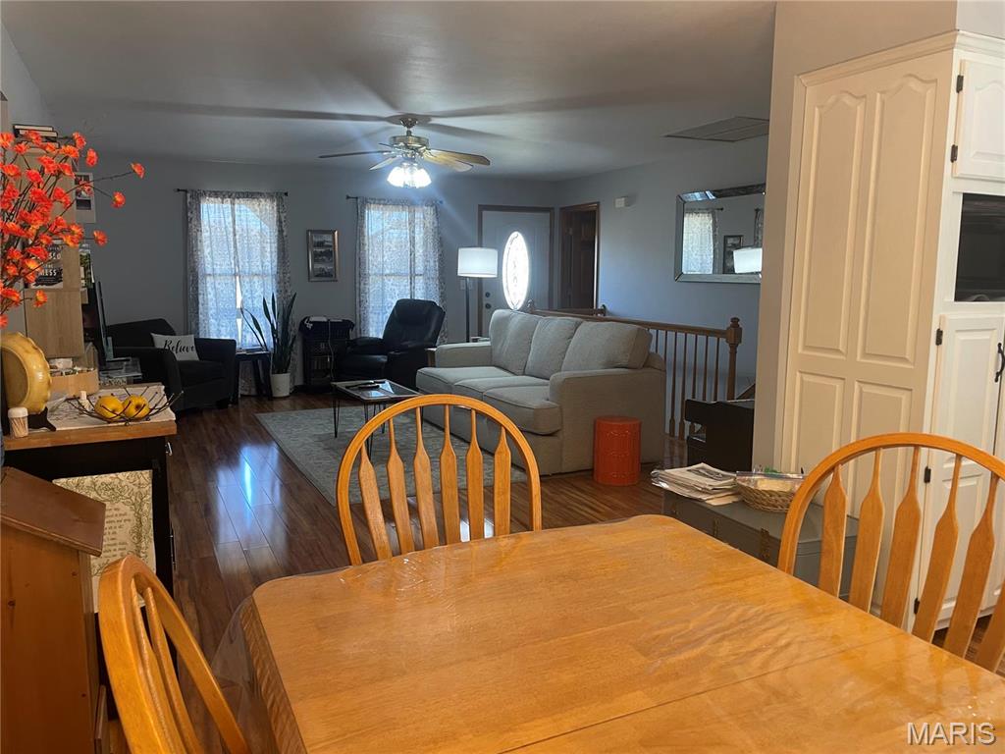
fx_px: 755
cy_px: 377
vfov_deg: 53.1
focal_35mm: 26
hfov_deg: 67.3
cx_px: 502
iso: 125
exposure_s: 1/60
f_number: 1.6
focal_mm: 4.2
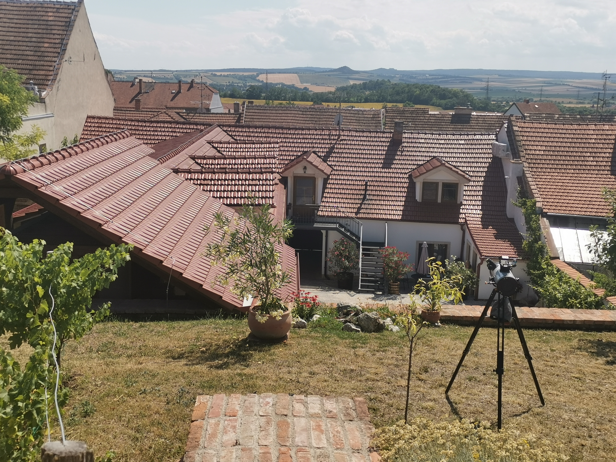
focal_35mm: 40
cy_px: 231
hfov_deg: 46.8
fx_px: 712
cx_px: 308
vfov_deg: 36.0
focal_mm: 4.75
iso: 50
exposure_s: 1/2174
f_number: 1.8
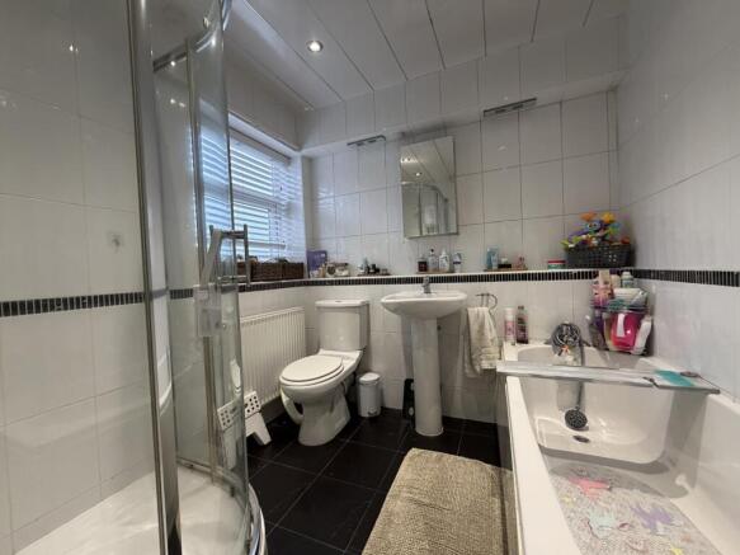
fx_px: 299
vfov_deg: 85.7
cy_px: 278
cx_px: 370
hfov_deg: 102.1
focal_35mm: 14
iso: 320
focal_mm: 2.22
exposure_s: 1/100
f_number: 2.2
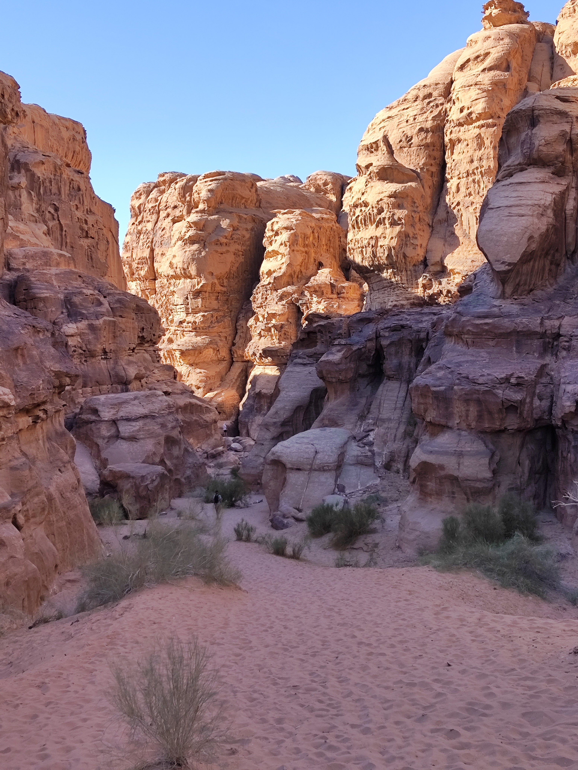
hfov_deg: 58.9
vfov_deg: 73.9
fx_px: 512
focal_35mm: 23
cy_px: 385
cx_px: 289
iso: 50
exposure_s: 1/1263
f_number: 1.8
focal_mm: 5.4
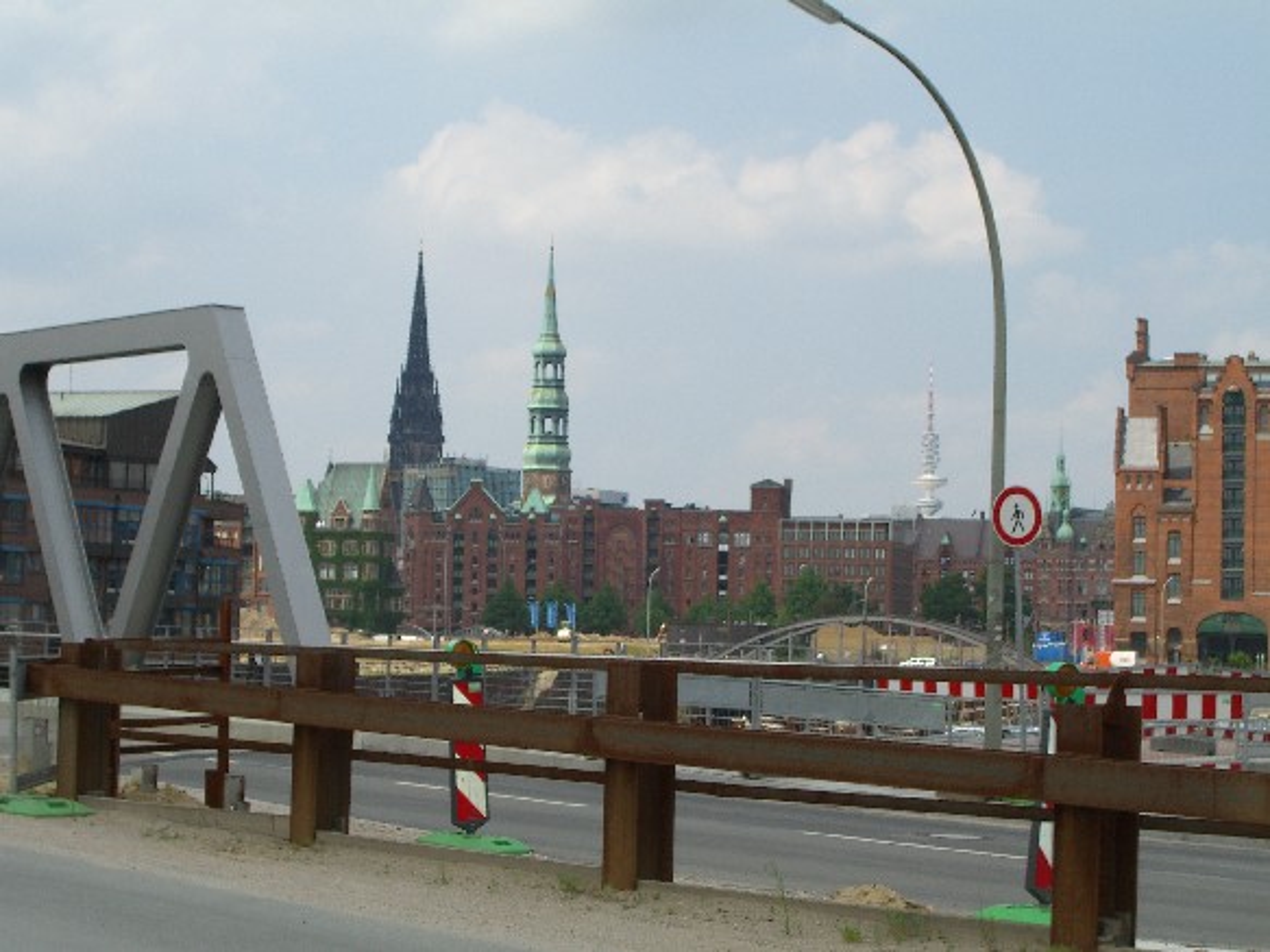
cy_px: 476
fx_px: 2934
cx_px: 635
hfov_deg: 24.4
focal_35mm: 80
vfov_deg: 18.4
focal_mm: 16.6
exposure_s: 1/320
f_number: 6
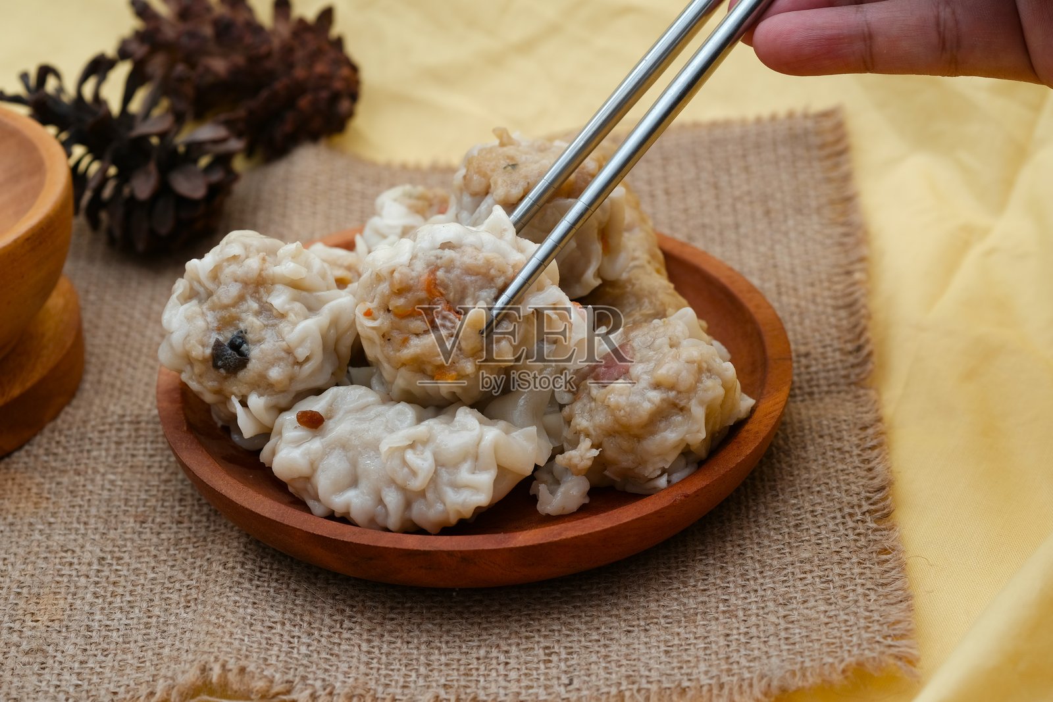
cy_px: 351
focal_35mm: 90
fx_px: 2633
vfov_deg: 15.2
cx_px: 526
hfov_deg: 22.6
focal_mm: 60
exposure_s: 1/60
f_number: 5.6
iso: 125
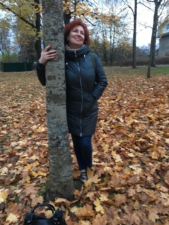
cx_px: 84
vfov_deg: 61.7
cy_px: 112
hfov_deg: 48.2
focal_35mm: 29
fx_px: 189
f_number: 2.2
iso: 250
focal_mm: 4.15
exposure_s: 1/17
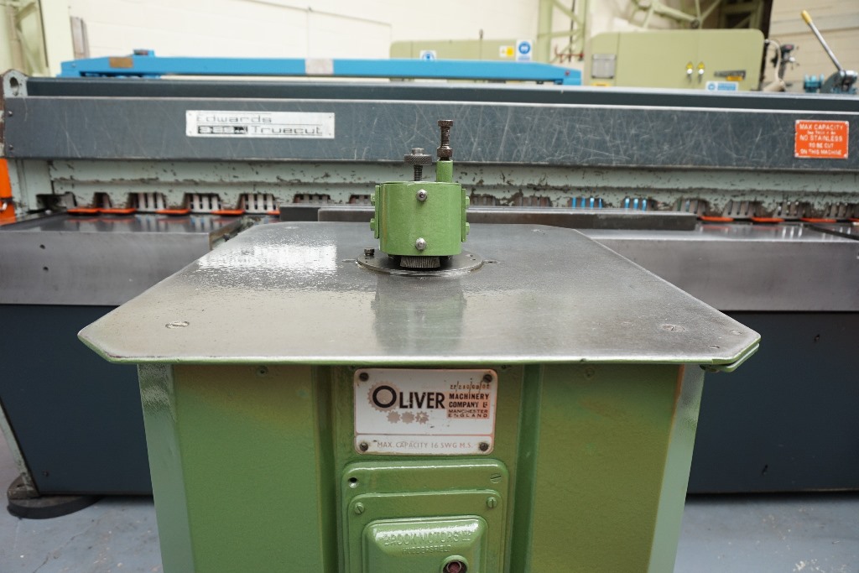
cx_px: 430
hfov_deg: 73.7
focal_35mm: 24
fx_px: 573
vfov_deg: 53.1
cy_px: 286
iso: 320
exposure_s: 1/160
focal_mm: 16
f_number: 4
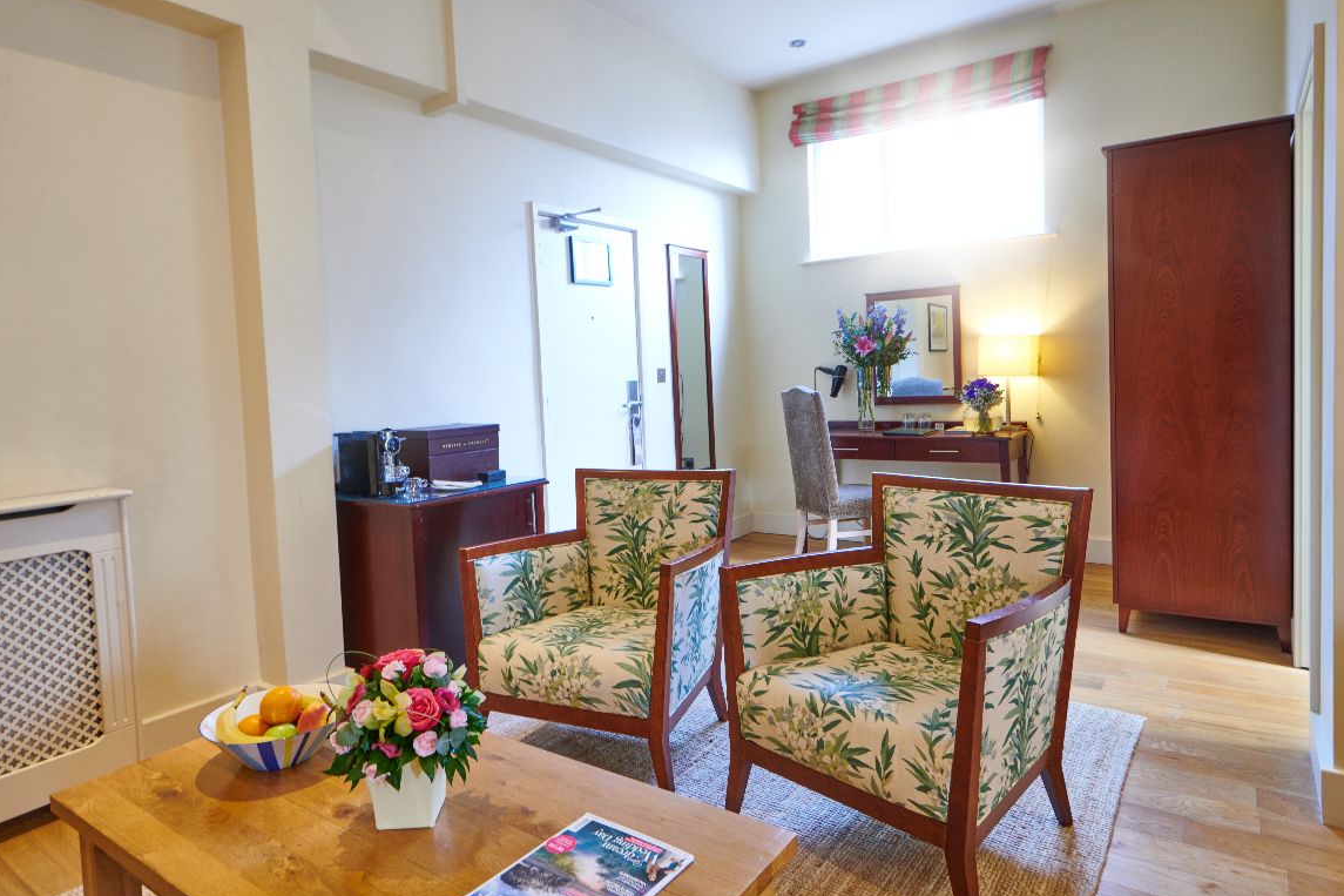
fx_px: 821
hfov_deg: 78.6
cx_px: 661
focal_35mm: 22
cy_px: 440
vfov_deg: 57.2
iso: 500
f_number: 11
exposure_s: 1/2.5
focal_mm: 21
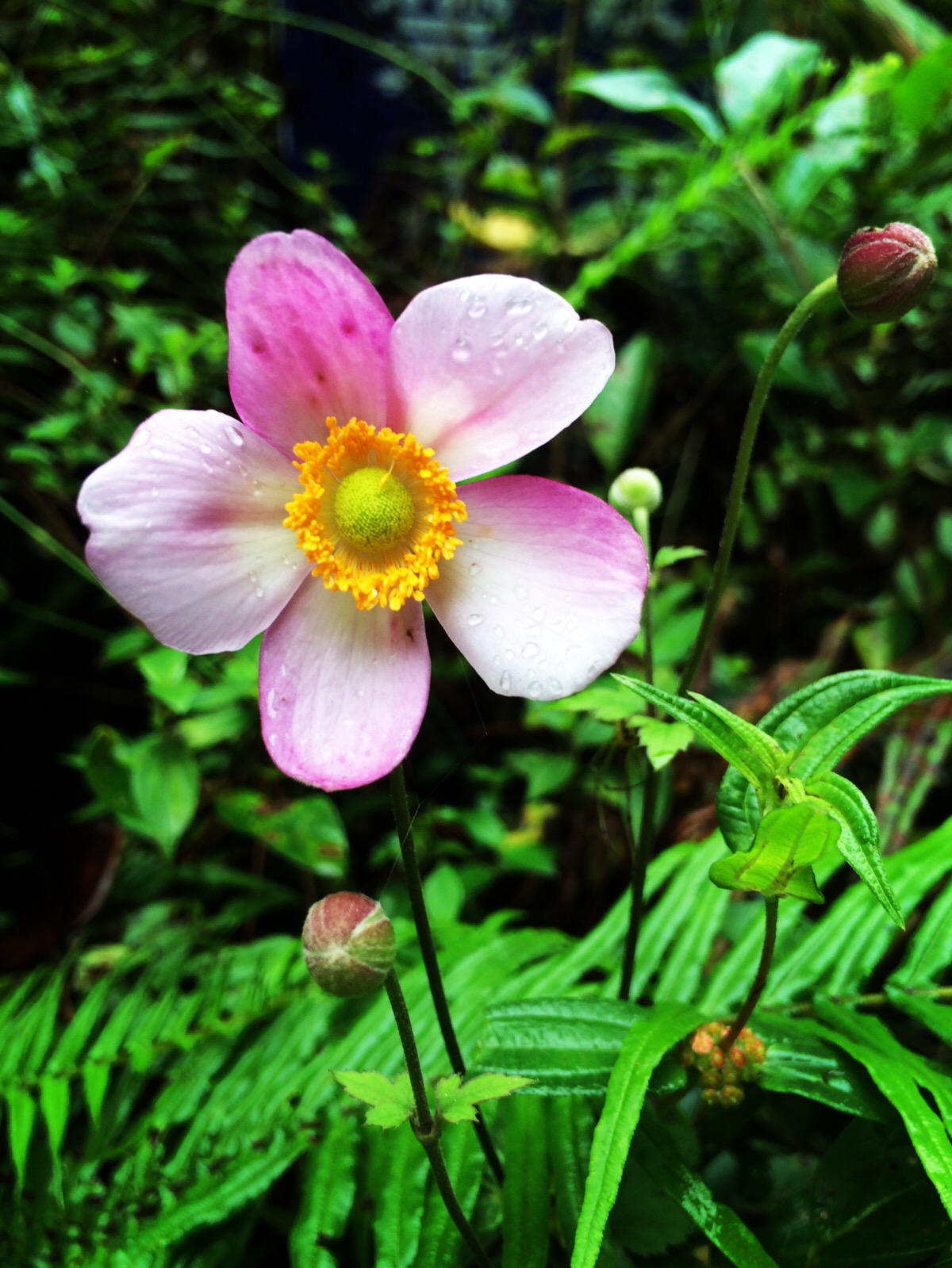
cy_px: 634
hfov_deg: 48.2
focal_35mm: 29
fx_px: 1063
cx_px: 476
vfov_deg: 61.6
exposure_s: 1/100
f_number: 2.2
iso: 40
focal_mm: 4.15
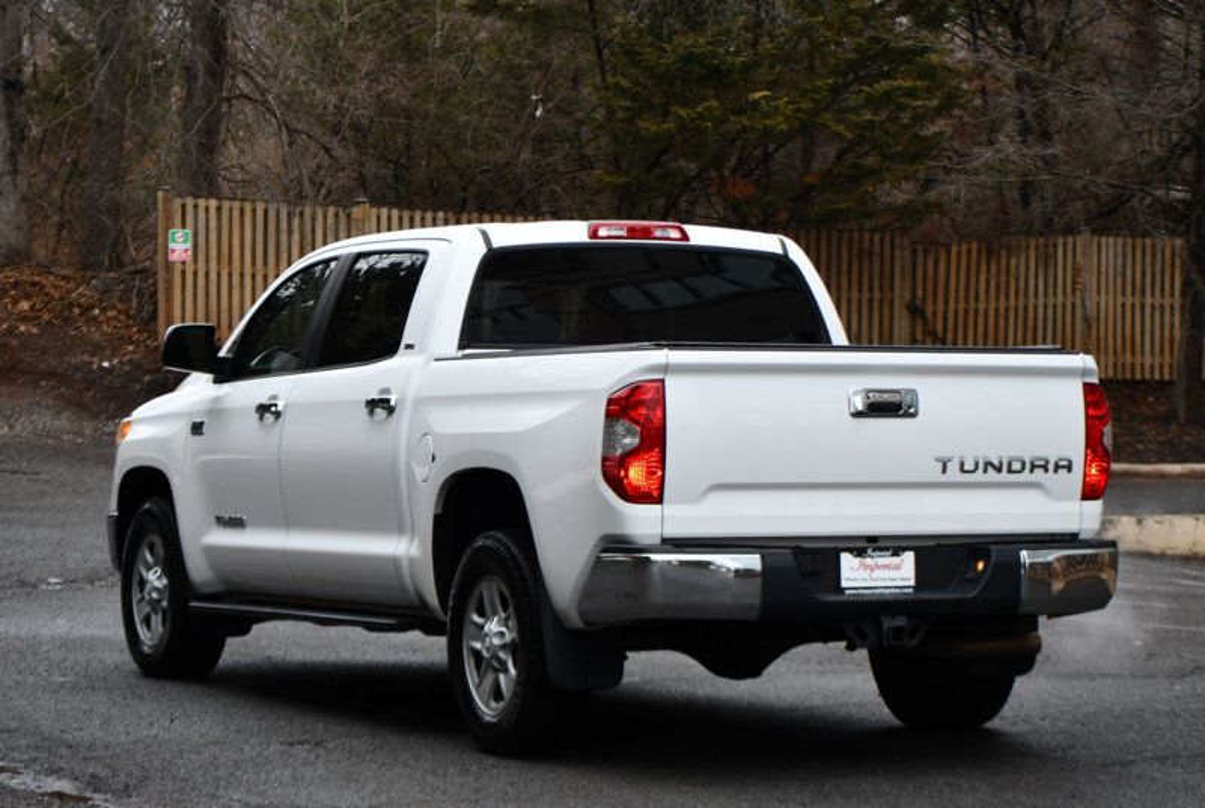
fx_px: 3754
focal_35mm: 112
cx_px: 602
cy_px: 404
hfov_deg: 18.2
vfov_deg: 12.3
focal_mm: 75
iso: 450
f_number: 4.8
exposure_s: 1/250
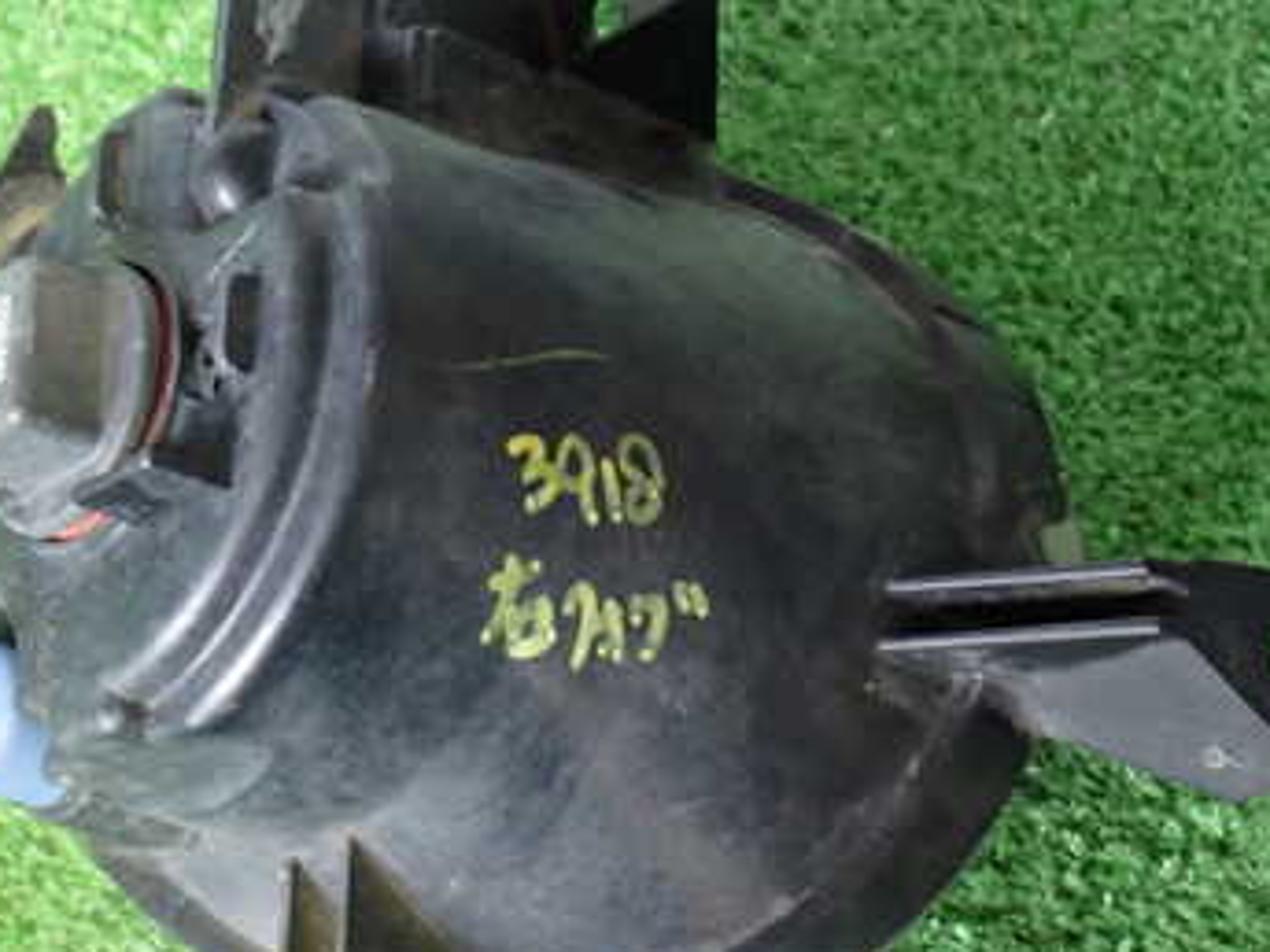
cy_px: 476
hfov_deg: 23.8
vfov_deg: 18.0
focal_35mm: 82
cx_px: 583
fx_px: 3008
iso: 800
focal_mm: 8.4
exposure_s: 1/13
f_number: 3.1
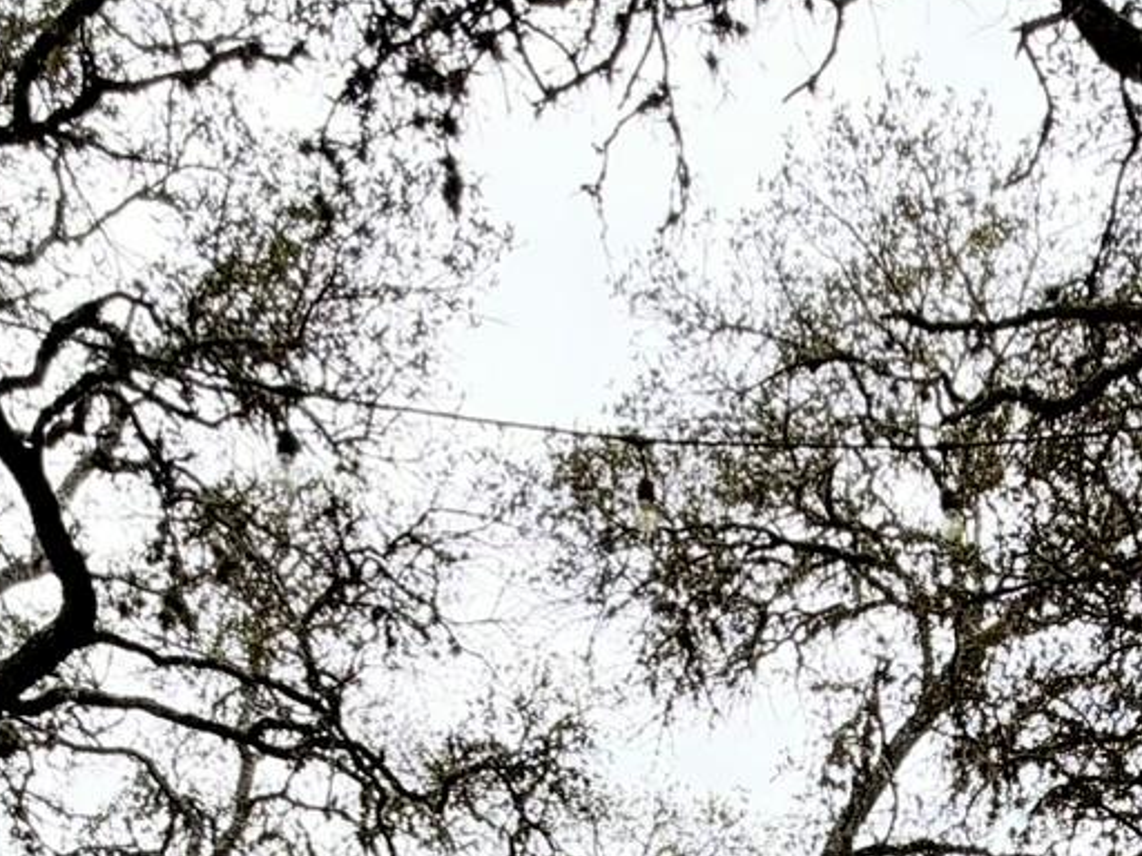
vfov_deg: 18.9
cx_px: 1037
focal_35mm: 56
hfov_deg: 32.6
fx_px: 1847
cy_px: 1612
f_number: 2.2
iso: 50
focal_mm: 2.22
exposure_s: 1/273
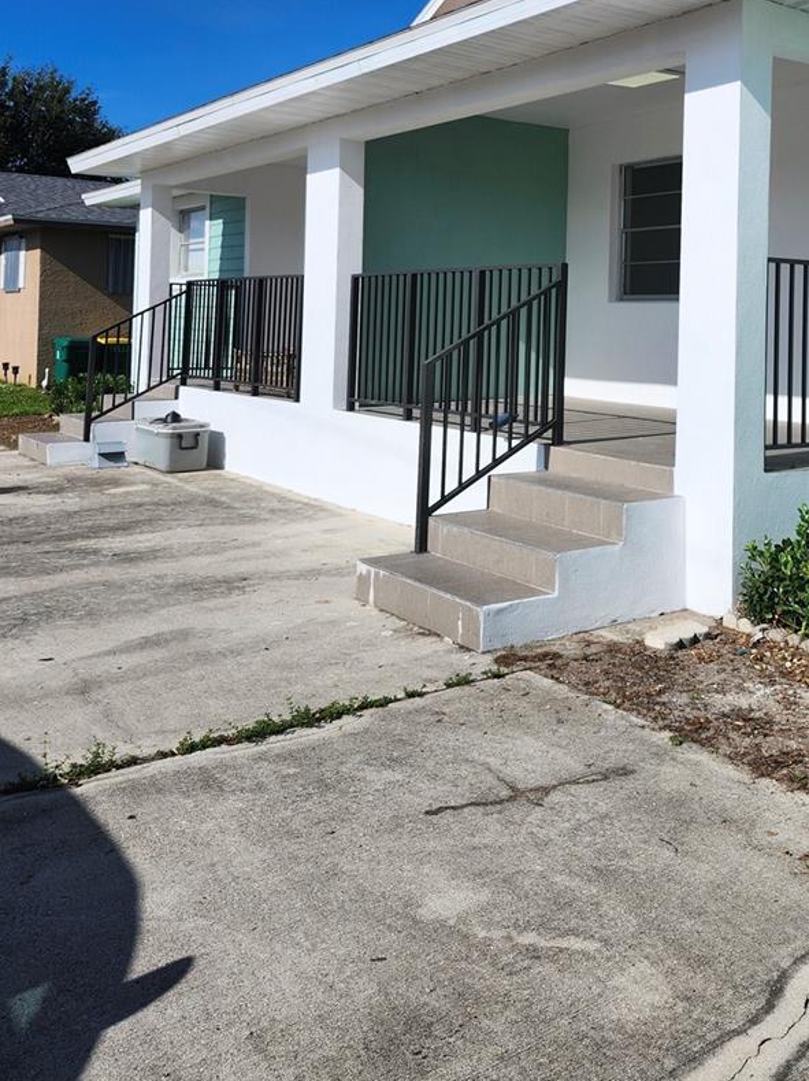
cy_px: 308
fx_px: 1092
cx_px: 594
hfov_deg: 39.7
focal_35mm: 35
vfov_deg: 51.0
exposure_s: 1/3177
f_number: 1.8
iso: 25
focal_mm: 5.54
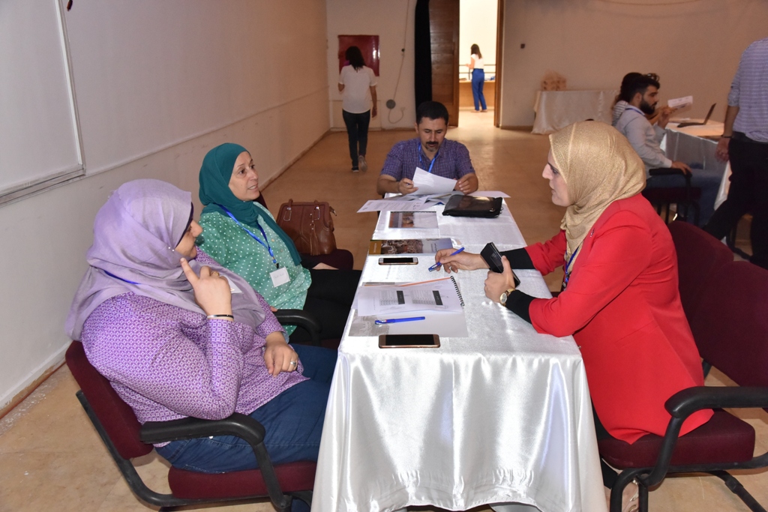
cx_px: 384
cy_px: 256
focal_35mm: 32
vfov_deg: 41.1
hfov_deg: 58.7
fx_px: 683
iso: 3200
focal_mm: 32
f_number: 7.1
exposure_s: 1/160
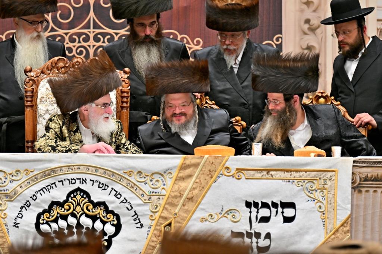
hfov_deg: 8.1
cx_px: 191
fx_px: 2705
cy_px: 127
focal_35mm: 255
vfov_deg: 5.4
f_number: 2.8
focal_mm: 170
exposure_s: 1/250
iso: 250
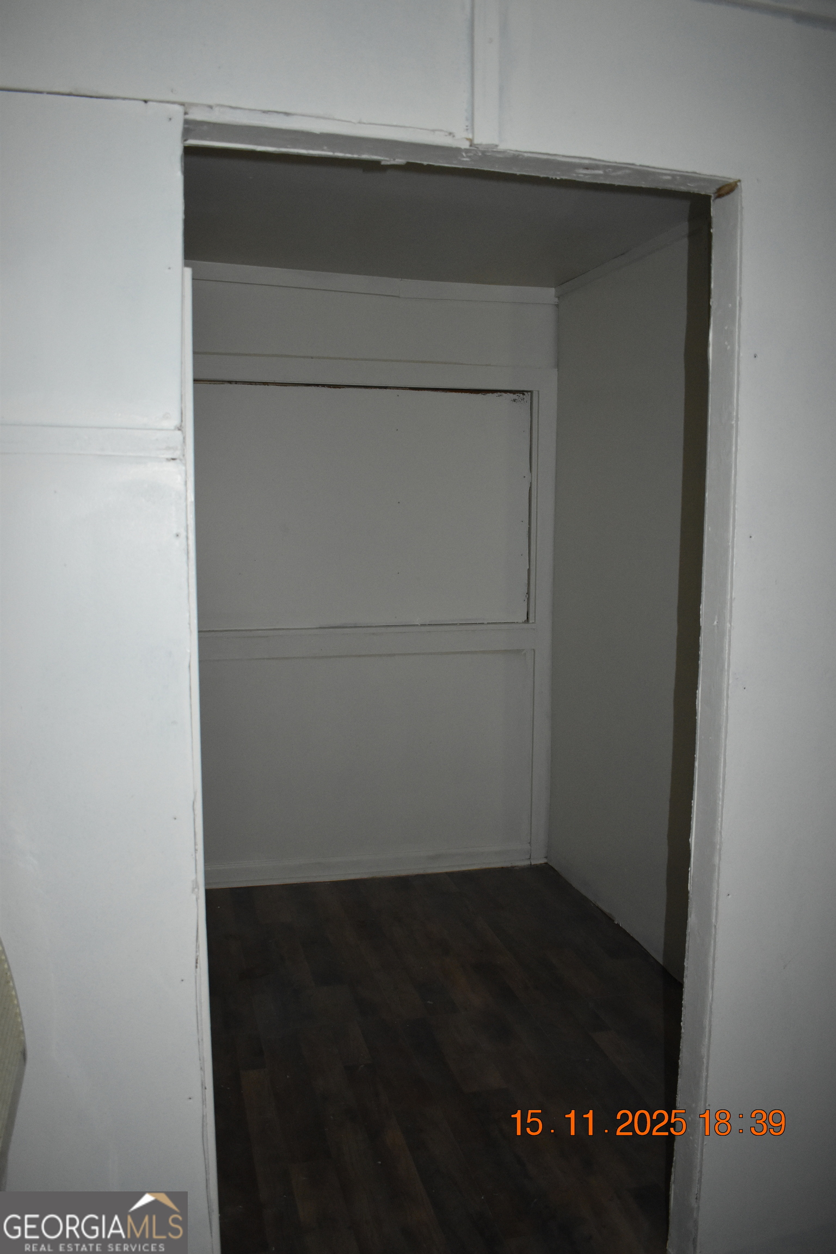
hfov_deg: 47.9
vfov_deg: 67.4
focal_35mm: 27
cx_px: 418
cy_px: 627
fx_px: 940
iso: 2000
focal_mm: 18
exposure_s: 1/60
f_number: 3.5
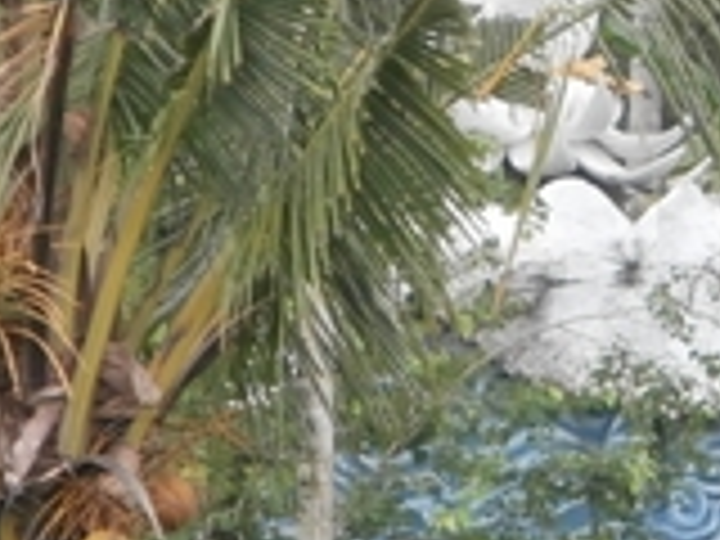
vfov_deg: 1.7
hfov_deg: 2.2
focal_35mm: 900
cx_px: 576
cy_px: -27
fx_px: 18720
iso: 200
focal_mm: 42
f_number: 5.8
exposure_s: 1/160
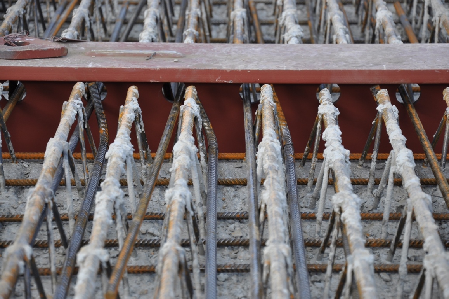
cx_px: 224
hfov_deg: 15.2
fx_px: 1682
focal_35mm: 135
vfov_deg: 10.1
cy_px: 150
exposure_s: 1/200
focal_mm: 90
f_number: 7.1
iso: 200
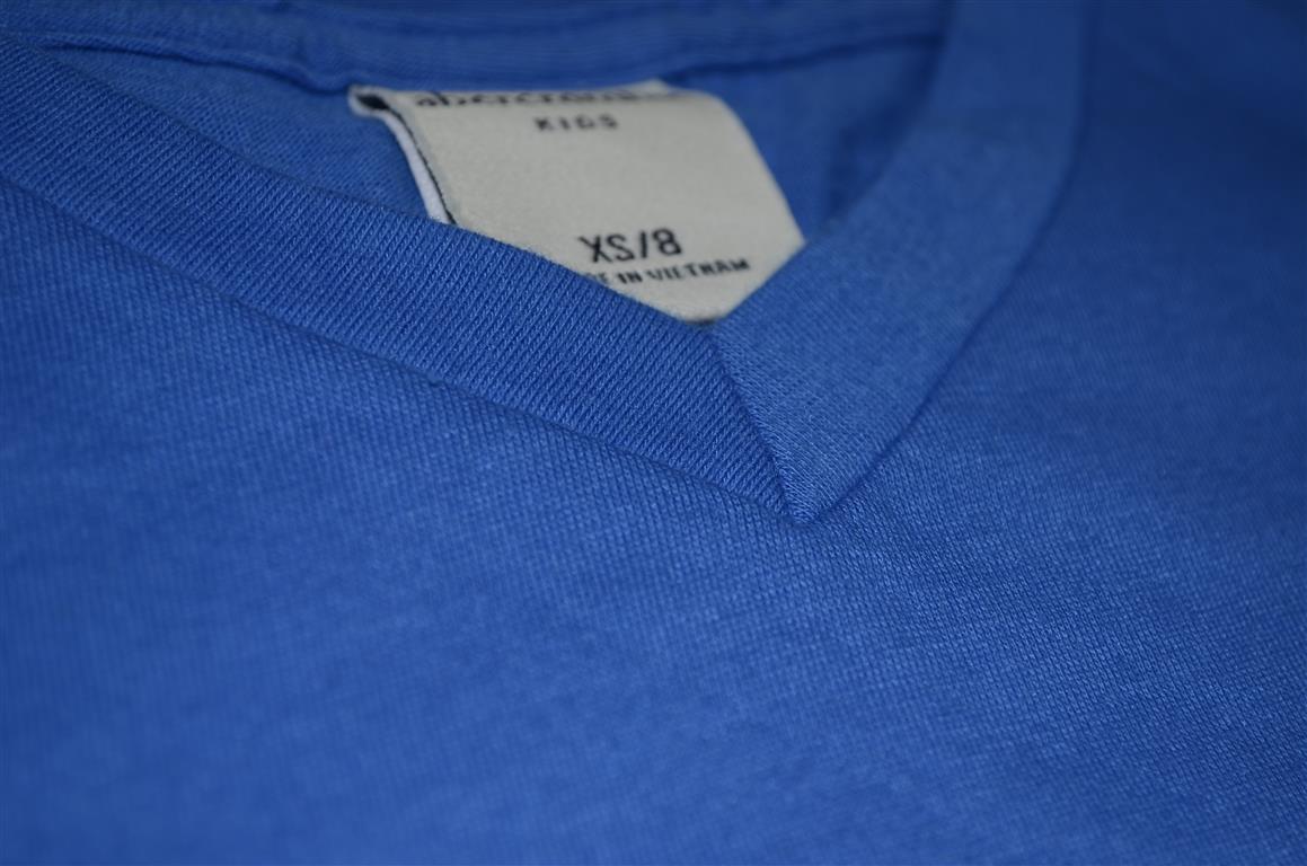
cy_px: 433
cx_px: 654
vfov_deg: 20.5
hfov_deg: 30.6
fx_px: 2392
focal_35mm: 66
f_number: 5.6
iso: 100
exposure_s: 1/60
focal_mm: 44
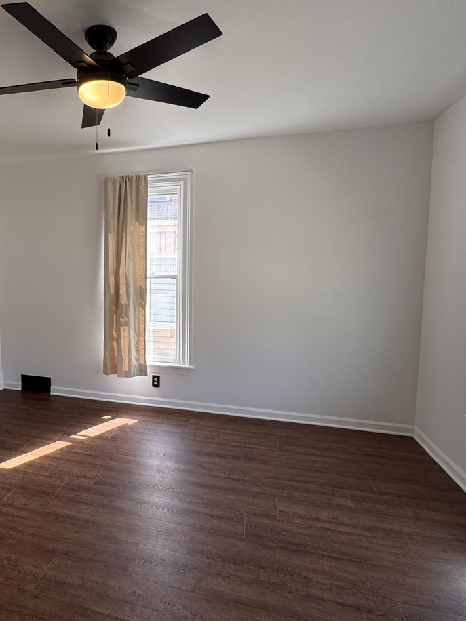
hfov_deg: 58.2
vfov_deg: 76.4
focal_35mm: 22
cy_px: 301
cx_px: 122
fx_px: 395
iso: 50
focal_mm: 2.22
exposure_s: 1/99
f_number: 2.2
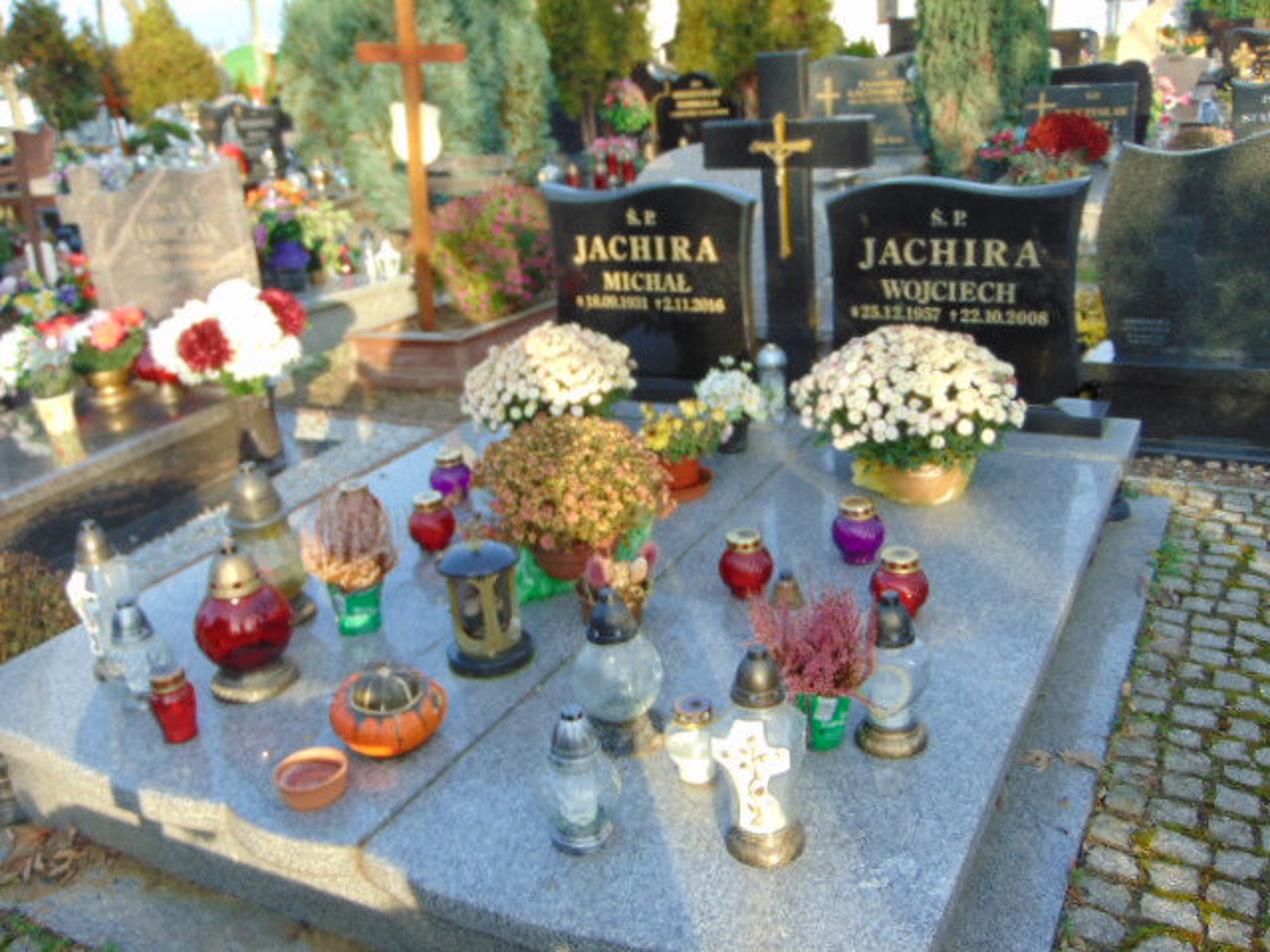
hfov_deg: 55.4
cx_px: 635
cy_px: 476
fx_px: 1211
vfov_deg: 42.9
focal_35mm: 33
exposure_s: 1/200
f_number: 3.2
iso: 80
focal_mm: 5.8
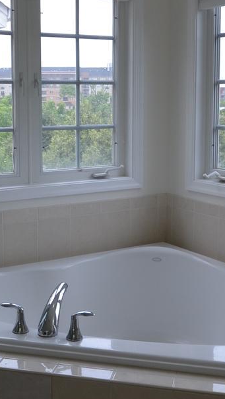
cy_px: 160
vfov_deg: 39.0
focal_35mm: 53
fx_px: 562
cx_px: 86
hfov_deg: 22.6
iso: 250
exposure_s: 1/125
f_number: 5.6
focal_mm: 10
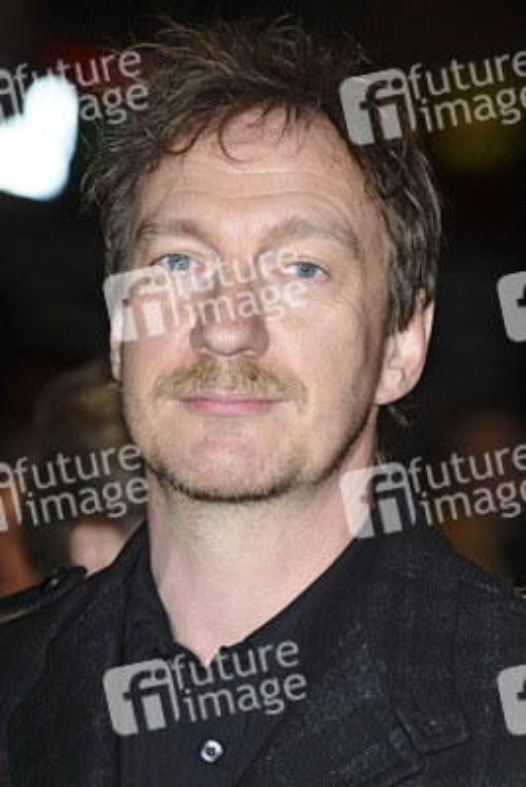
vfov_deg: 9.5
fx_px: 4762
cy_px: 394
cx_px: 263
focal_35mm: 218
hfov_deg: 6.3
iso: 320
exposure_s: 1/250
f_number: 5
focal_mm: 145
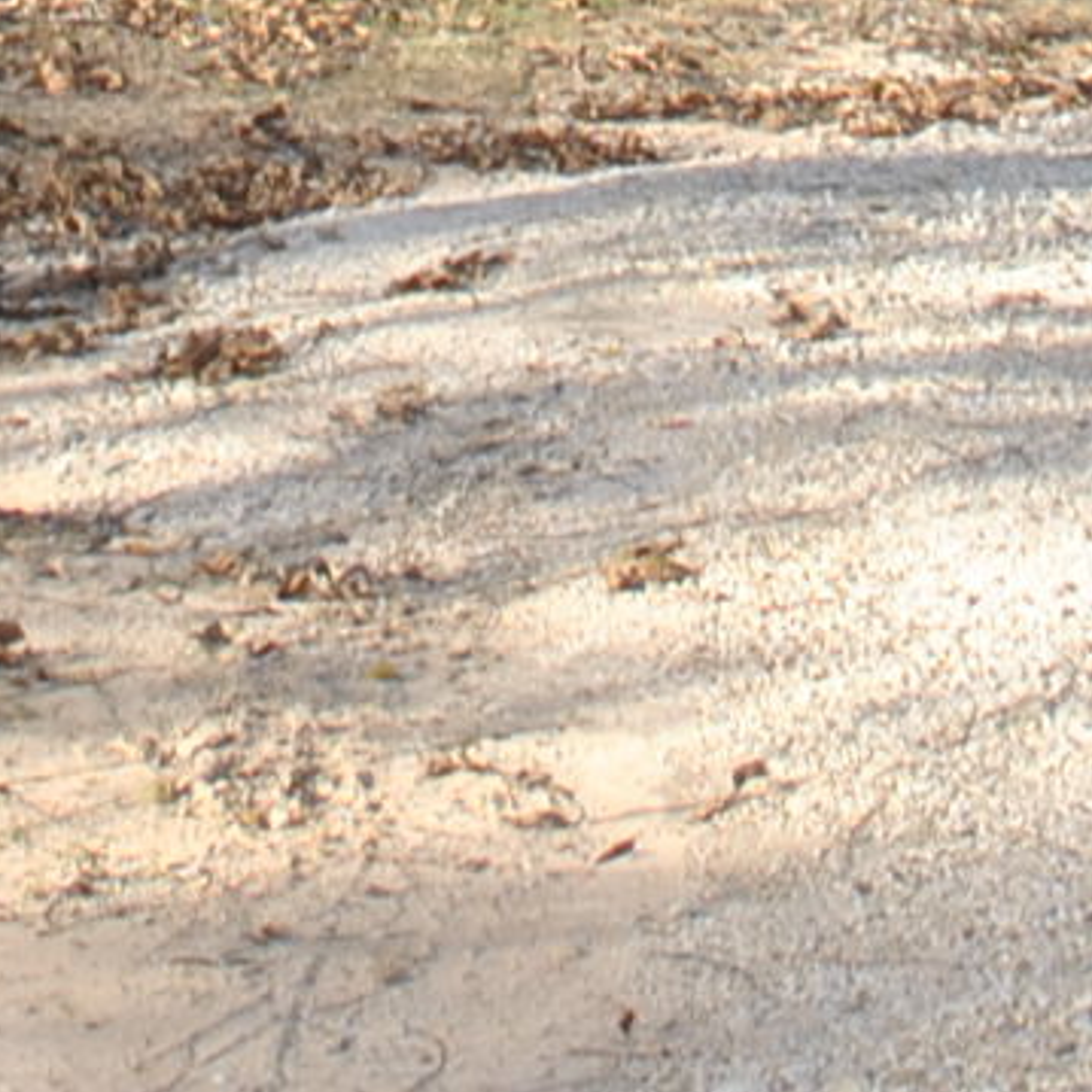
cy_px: -1573
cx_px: 487
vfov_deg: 7.2
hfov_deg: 7.7
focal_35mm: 227
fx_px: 8102
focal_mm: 22
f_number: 7.1
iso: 100
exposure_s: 1/200
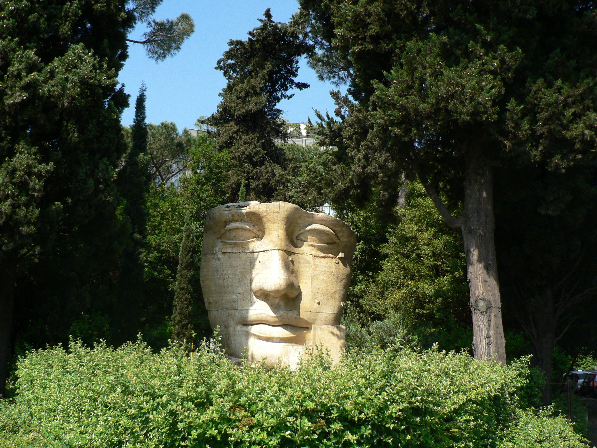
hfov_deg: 43.9
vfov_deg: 33.6
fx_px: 742
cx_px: 298
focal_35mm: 43
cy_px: 224
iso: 100
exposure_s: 1/800
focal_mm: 7.2
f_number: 2.8
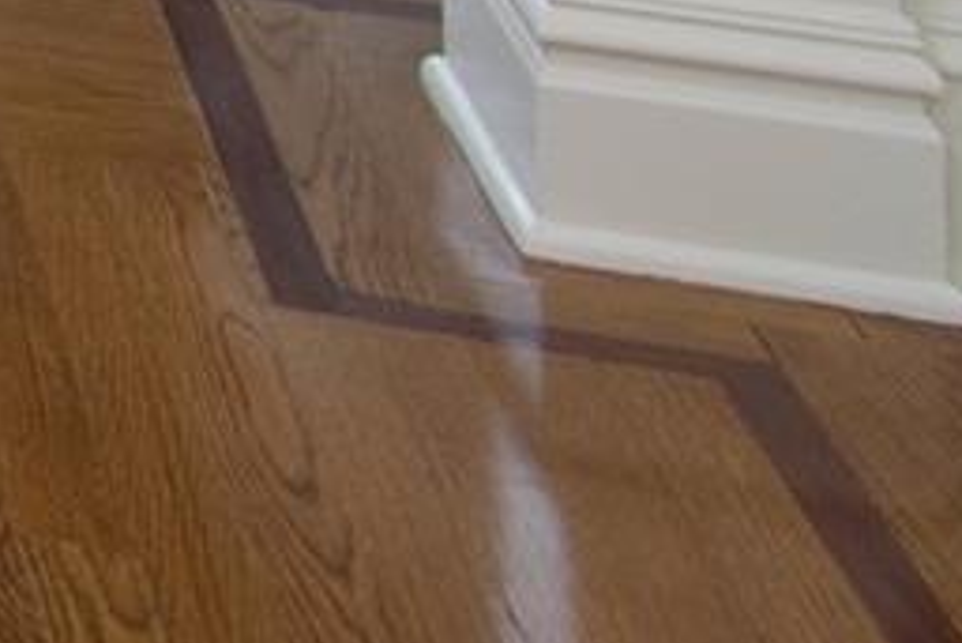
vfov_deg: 7.8
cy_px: -1726
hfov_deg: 8.6
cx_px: -2717
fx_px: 3529
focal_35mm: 132
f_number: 8
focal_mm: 11
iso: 640
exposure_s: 1/40
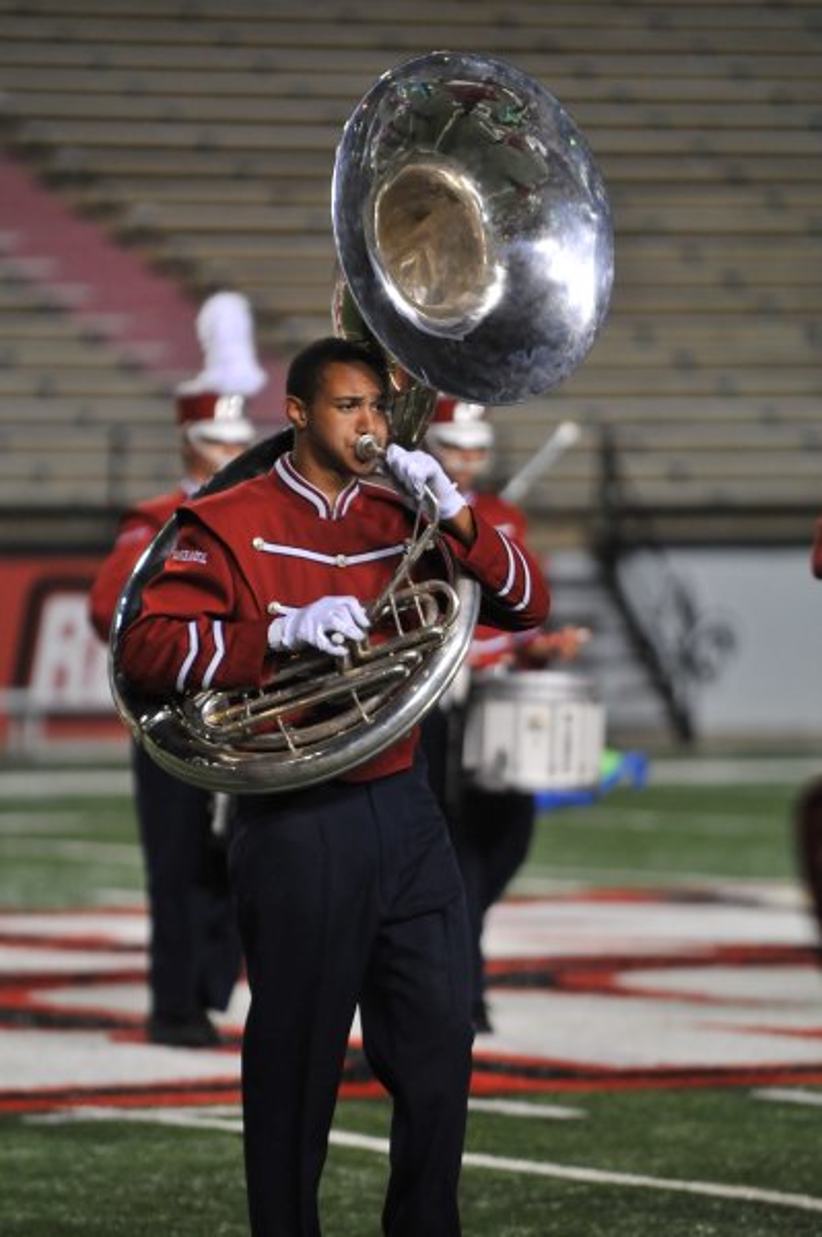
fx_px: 10292
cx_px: 411
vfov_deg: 6.9
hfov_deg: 4.6
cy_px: 618
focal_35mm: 300
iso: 800
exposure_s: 1/500
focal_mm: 200
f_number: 2.8
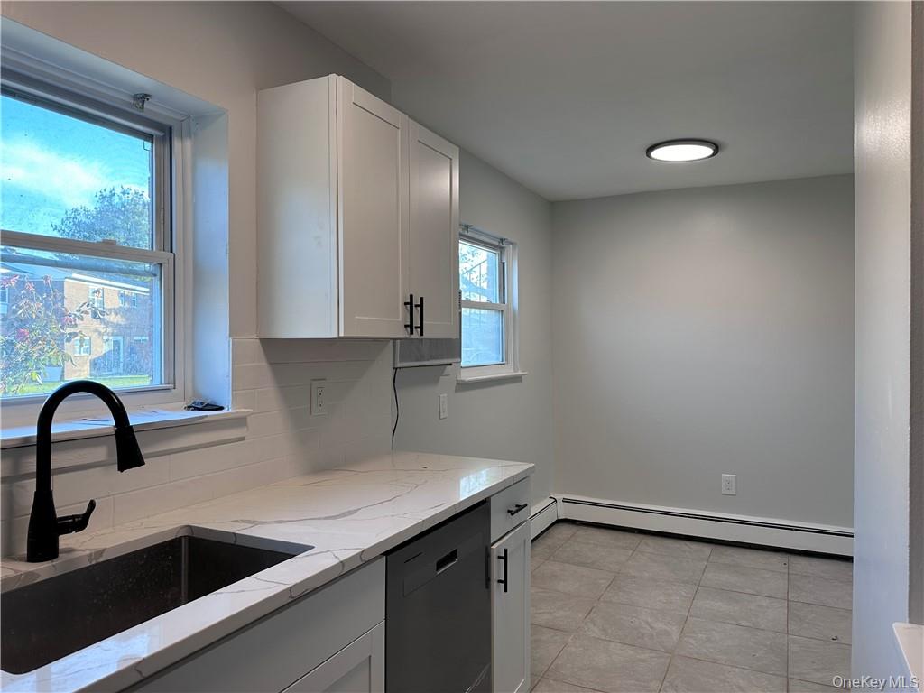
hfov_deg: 71.6
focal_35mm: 24
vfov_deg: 56.8
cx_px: 462
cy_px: 346
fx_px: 641
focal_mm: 6.86
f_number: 1.78
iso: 100
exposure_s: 1/122
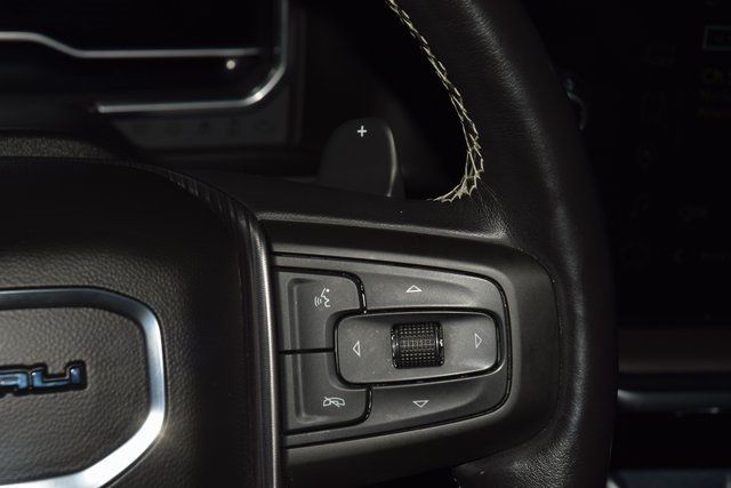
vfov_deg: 13.0
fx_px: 2132
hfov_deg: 19.5
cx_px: 366
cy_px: 244
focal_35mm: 105
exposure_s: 1/125
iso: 100
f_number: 8
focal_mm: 70
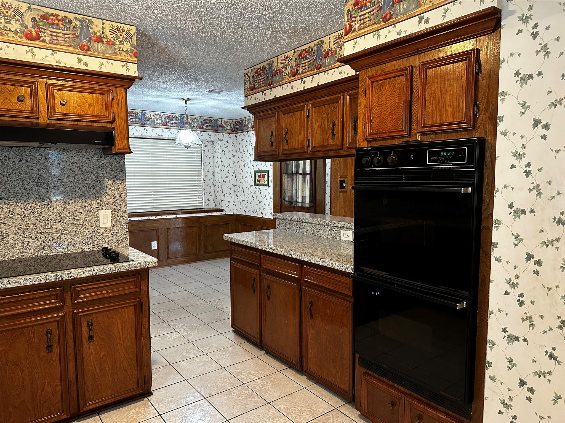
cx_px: 282
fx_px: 392
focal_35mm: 24
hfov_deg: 71.6
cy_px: 212
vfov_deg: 56.8
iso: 500
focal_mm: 6.86
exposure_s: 1/60
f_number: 1.78
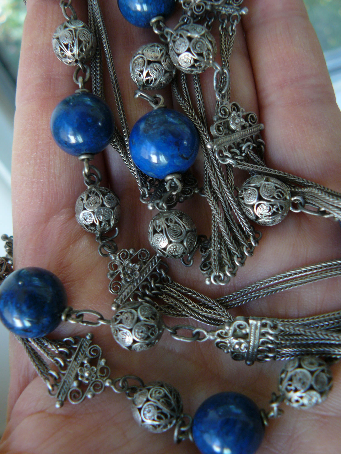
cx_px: 170
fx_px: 473
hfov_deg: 39.7
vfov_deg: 51.4
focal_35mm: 36
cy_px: 227
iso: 100
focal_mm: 6
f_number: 2.8
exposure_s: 1/40
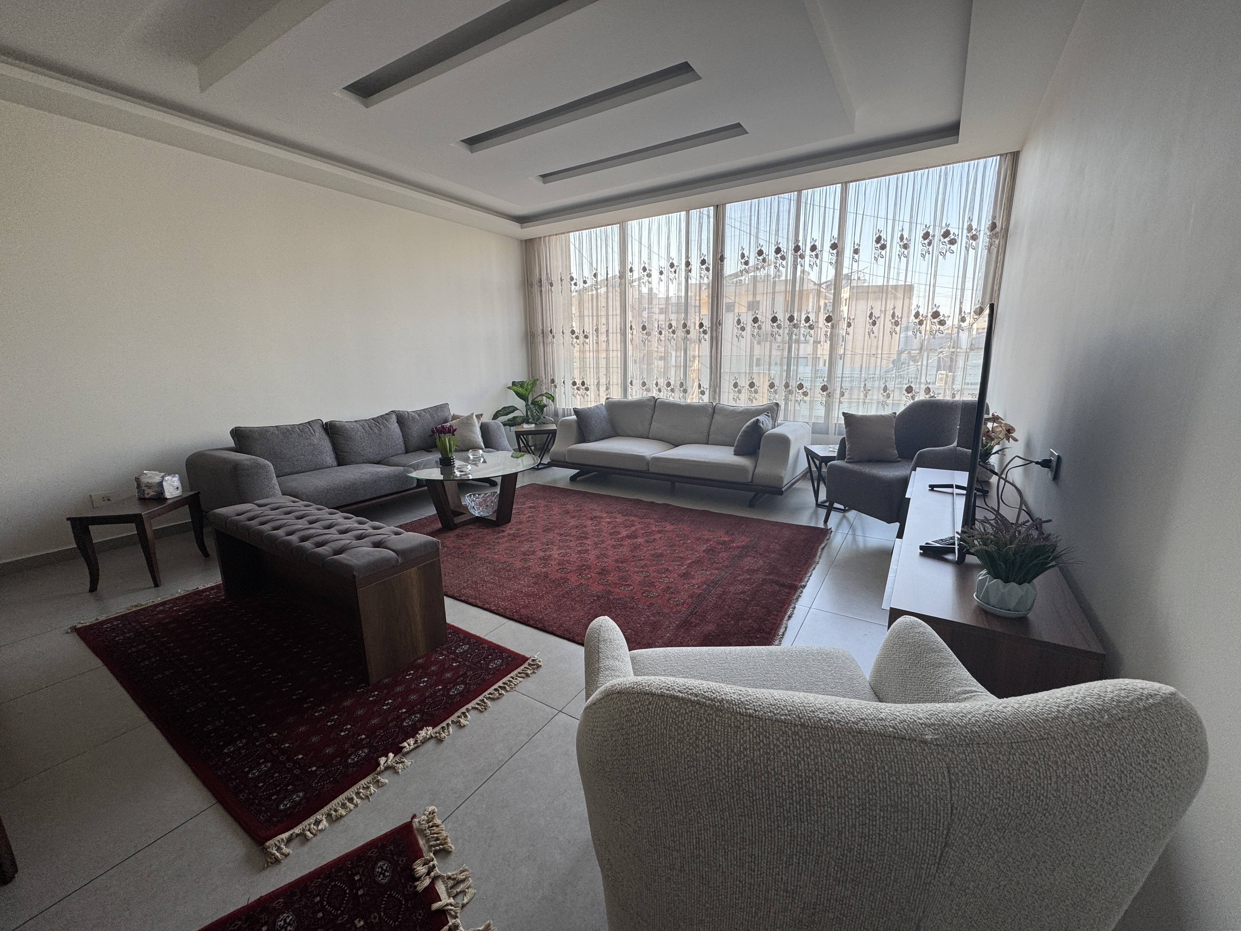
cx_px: 620
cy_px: 466
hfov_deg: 102.1
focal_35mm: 14
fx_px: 502
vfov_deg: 85.7
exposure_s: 1/99
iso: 64
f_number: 2.2
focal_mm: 2.22
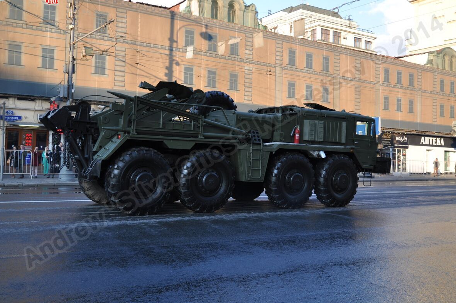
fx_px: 493
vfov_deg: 34.1
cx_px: 235
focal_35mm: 39
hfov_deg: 49.6
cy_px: 140
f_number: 2.8
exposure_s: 1/400
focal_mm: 24
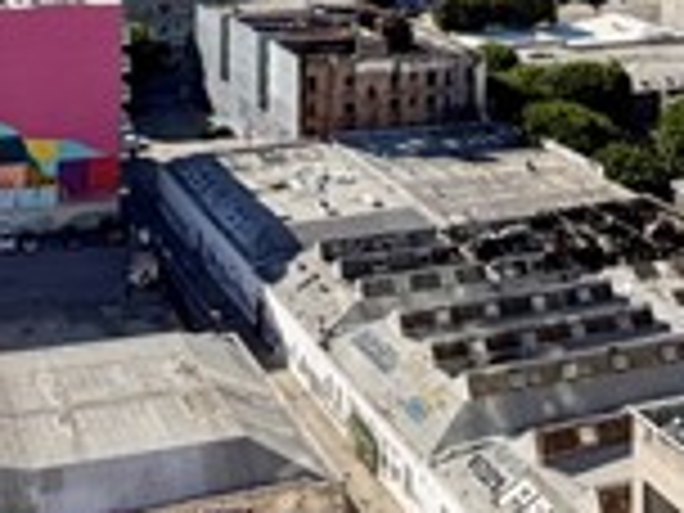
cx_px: 207
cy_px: -248
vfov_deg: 21.1
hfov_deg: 32.3
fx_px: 1166
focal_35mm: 59
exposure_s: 1/770
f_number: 2.2
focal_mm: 2.22
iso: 32
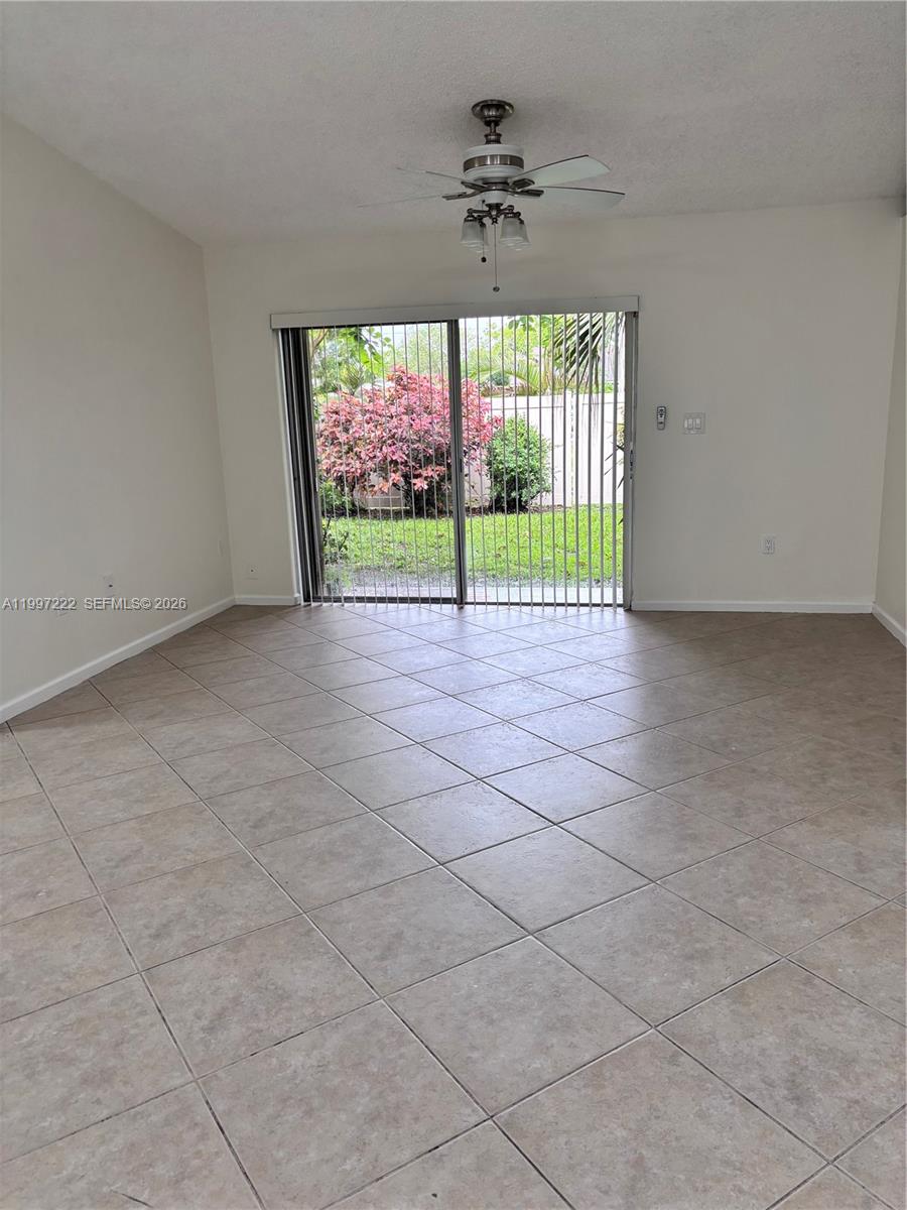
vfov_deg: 67.3
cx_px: 454
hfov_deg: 53.1
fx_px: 908
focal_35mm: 26
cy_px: 605
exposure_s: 1/120
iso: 80
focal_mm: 5.96
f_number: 1.6
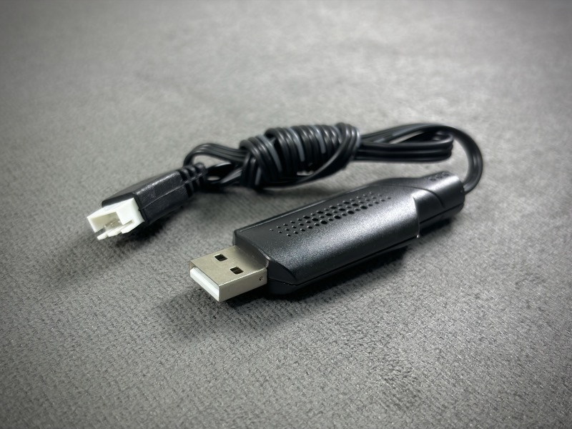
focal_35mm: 26
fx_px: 430
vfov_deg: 53.1
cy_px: 214
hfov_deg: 67.3
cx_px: 286
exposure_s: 1/116
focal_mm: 5.96
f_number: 1.6
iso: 32
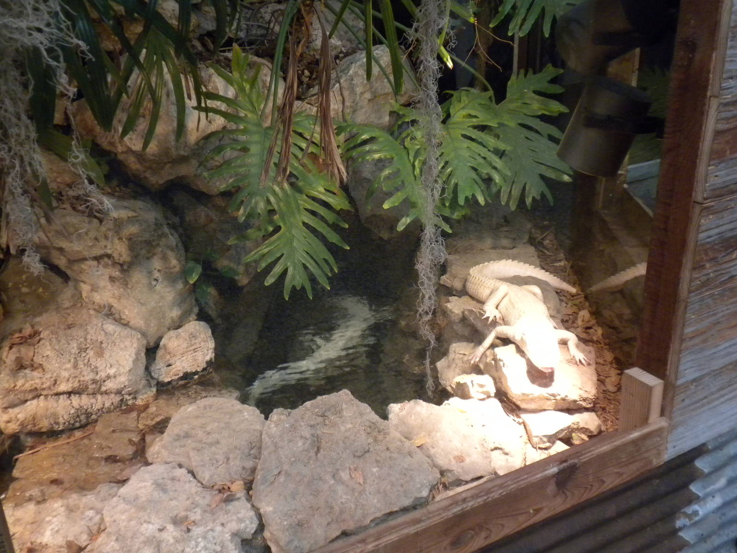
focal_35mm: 37
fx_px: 788
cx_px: 368
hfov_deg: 50.1
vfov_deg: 38.7
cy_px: 276
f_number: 3.5
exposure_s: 1/38.6
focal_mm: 6.6
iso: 400
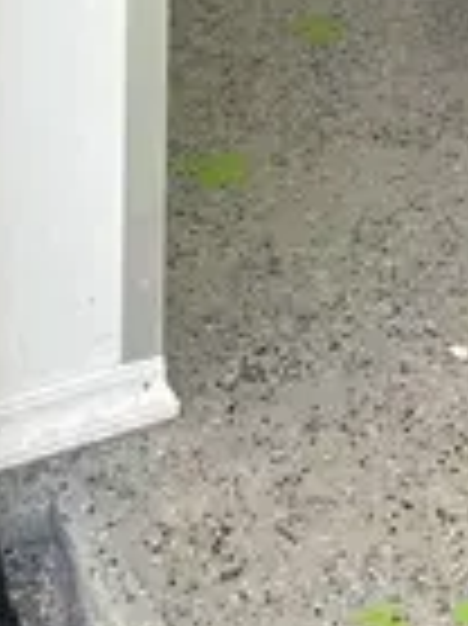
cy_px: -556
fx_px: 1805
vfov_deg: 16.1
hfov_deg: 14.4
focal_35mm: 100
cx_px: 526
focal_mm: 4.2
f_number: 1.6
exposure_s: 1/174
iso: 32
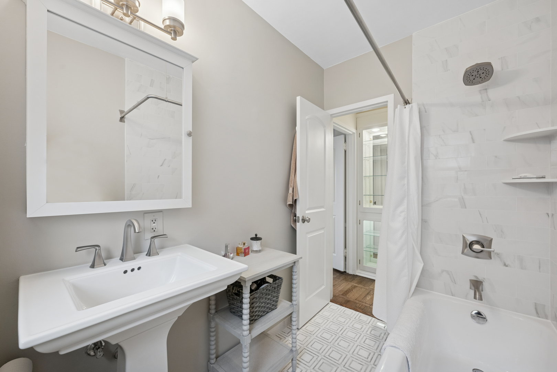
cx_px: 278
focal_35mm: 14
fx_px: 217
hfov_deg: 104.3
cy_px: 186
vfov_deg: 81.2
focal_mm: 14
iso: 400
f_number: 8
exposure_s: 1/30
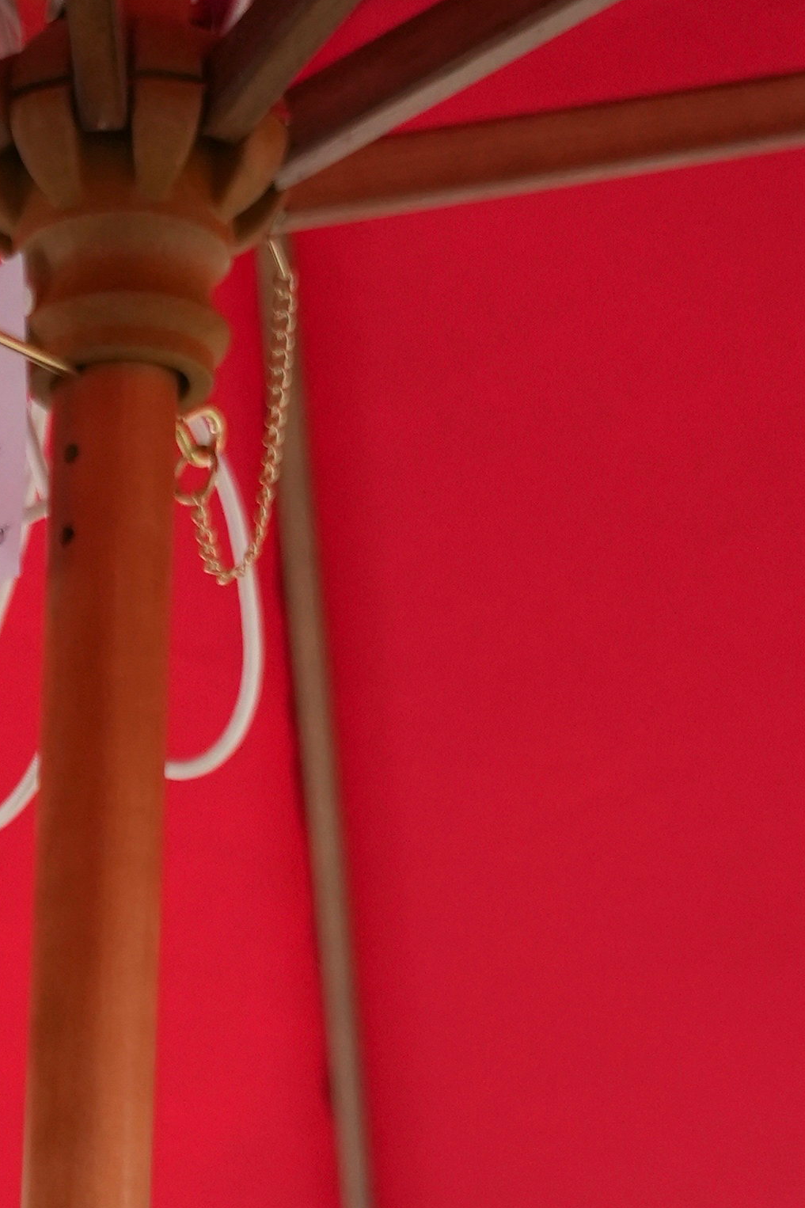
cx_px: -480
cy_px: 1875
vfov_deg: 12.9
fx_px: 5008
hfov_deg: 8.9
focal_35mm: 149
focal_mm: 32.5
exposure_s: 1/500
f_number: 2.8
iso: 1000
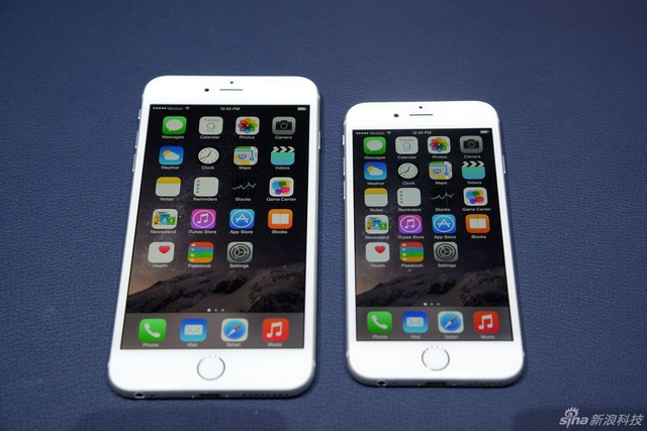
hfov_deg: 23.9
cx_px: 324
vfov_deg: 16.1
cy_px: 216
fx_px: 1528
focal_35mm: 85
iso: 1250
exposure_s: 1/200
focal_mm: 85
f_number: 8
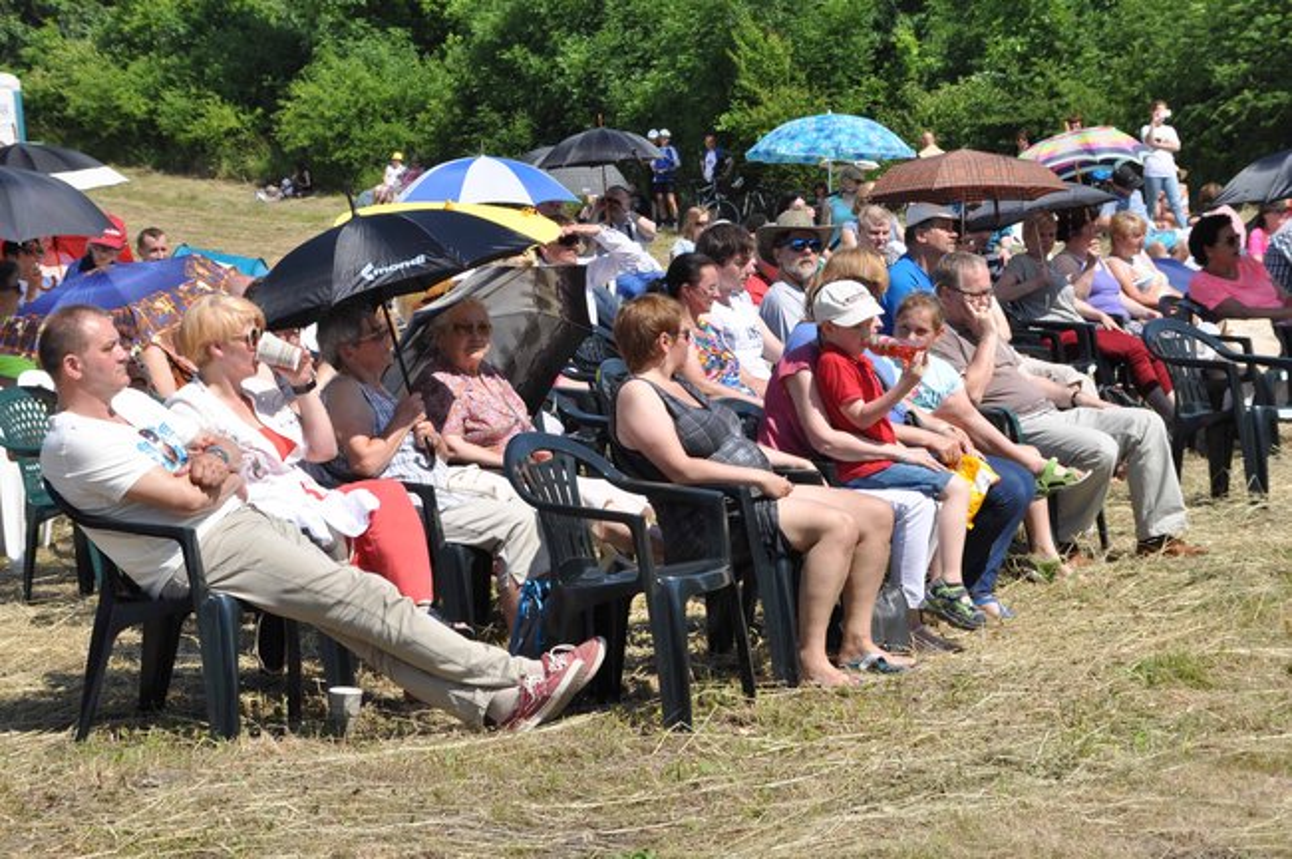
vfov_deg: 14.0
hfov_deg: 20.9
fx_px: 3496
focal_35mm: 98
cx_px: 646
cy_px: 430
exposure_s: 1/1000
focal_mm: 65
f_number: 13
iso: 640
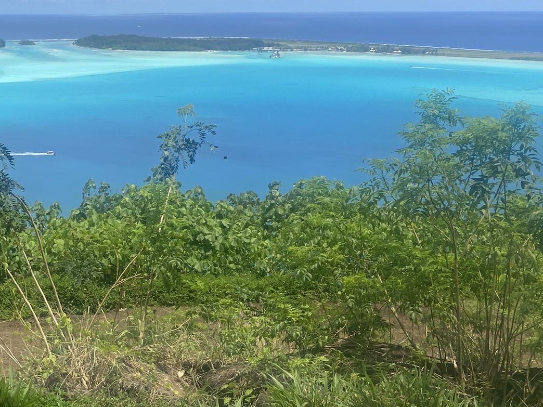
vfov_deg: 28.4
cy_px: 145
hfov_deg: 35.1
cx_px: 45
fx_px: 800
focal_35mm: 51
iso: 32
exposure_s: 1/4115
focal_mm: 4.25
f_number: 1.8
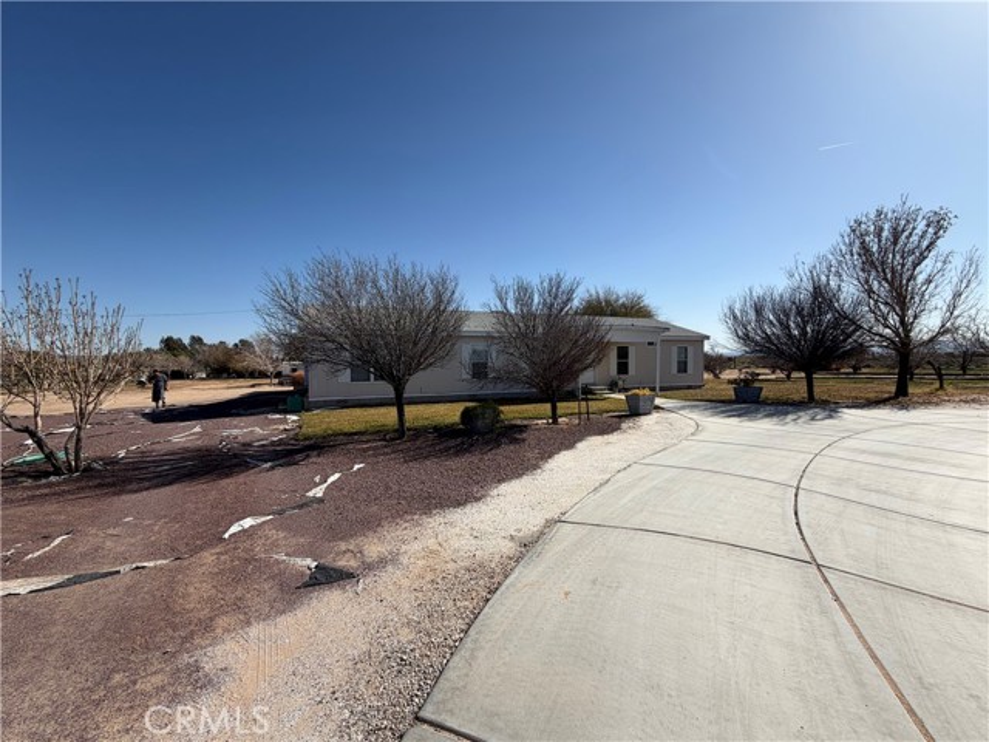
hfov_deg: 102.1
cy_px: 371
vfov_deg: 85.7
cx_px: 494
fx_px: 400
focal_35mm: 14
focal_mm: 2.22
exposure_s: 1/1431
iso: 20
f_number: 2.2
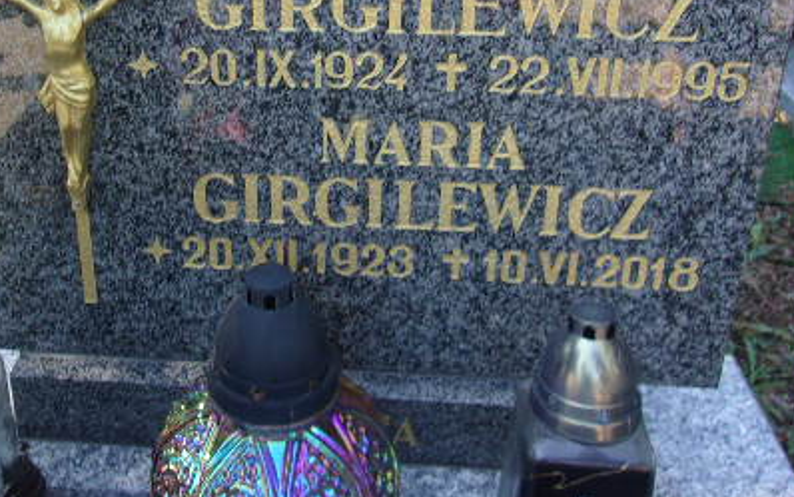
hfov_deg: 43.0
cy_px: 106
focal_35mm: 46
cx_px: 277
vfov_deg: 27.5
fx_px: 996
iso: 80
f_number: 3
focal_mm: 4.9
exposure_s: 1/80
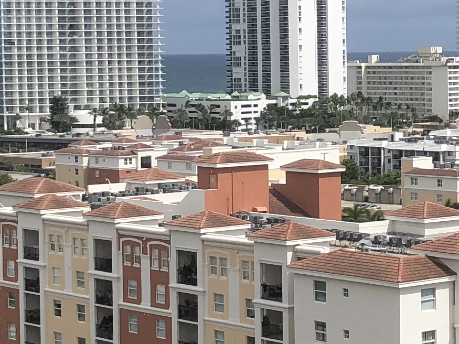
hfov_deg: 15.2
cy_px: 129
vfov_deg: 11.5
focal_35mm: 129
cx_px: 368
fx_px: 1710
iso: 20
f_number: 1.8
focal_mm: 3.99
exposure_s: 1/3745
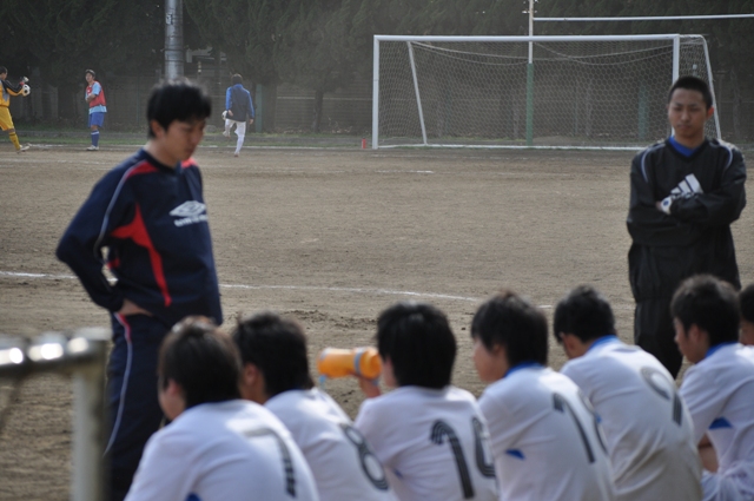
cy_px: 250
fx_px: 3640
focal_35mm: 174
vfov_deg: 7.9
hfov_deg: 11.8
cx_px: 377
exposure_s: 1/1250
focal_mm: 116
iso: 400
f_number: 5.6
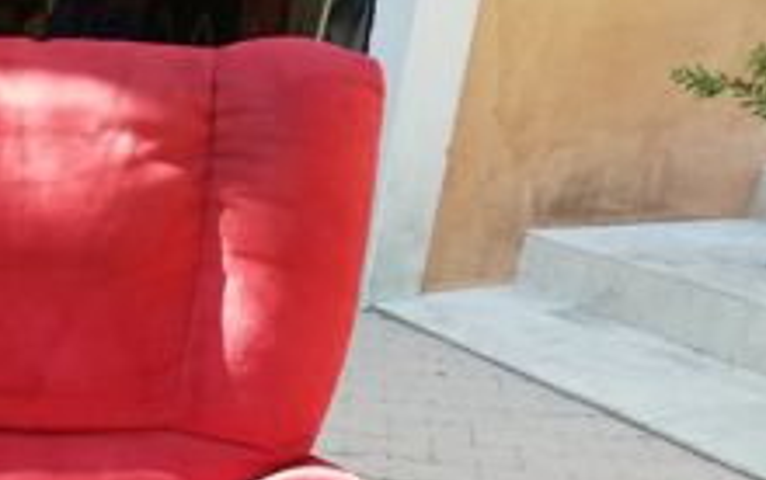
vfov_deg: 20.0
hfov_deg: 30.6
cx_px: -59
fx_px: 1254
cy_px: 612
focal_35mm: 60
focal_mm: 3.81
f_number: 2.2
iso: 80
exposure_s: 1/120
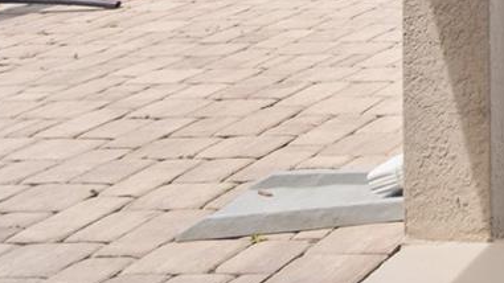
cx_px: 1020
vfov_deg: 14.8
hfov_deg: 18.8
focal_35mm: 66
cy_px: -295
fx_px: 882
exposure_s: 1/60
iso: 100
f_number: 8
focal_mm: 10
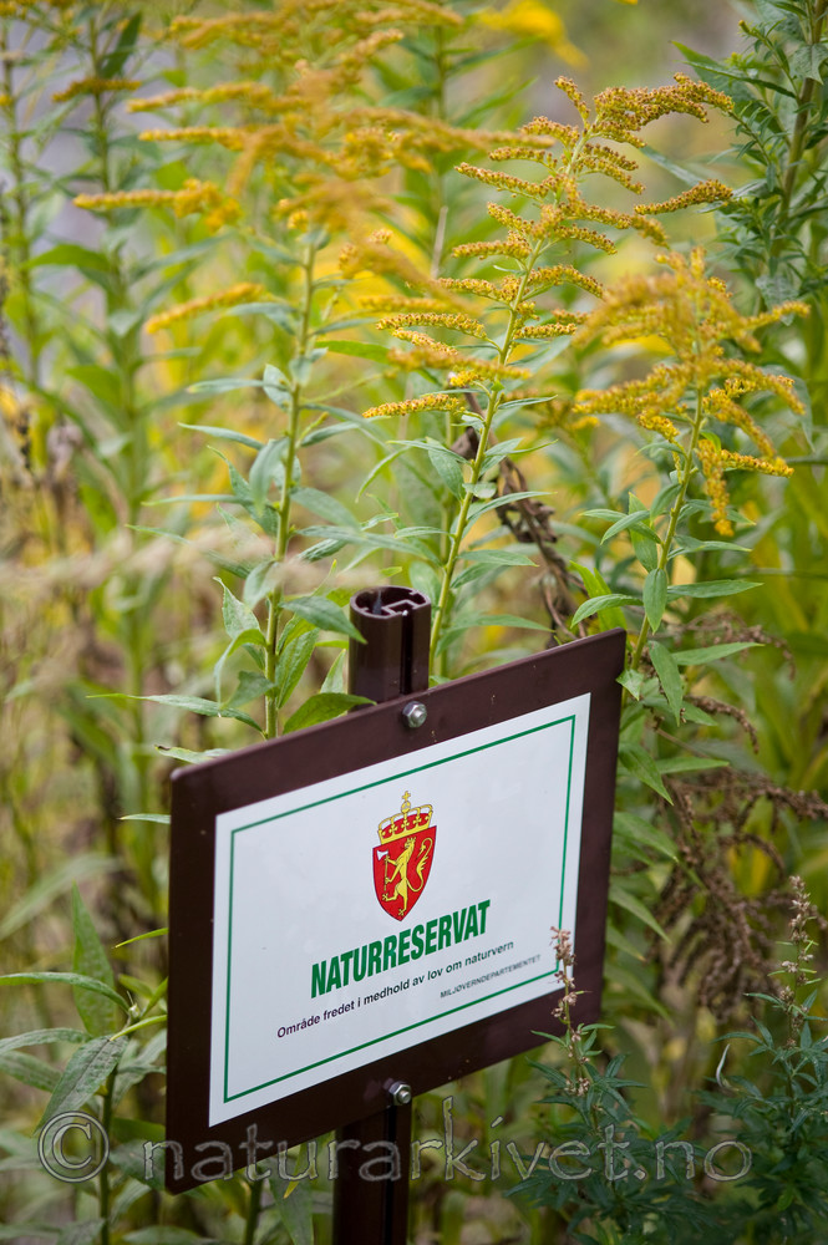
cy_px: 622
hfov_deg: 13.0
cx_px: 414
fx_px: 3629
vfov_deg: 19.5
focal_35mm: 105
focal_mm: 105
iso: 640
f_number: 3
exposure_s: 1/160
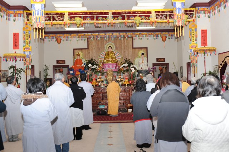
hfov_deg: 50.7
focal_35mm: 38
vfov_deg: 35.0
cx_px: 114
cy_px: 76
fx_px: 241
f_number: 5
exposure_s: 1/60
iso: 200
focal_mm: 38
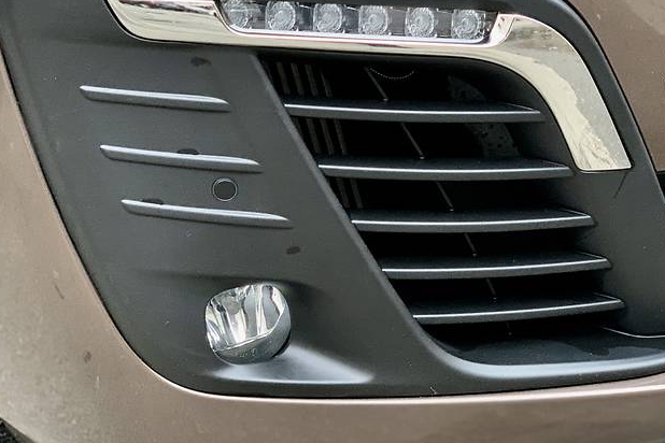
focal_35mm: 70
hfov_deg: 28.8
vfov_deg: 19.4
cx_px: 368
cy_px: 181
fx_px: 1293
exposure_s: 1/37
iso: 500
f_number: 2.4
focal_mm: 6
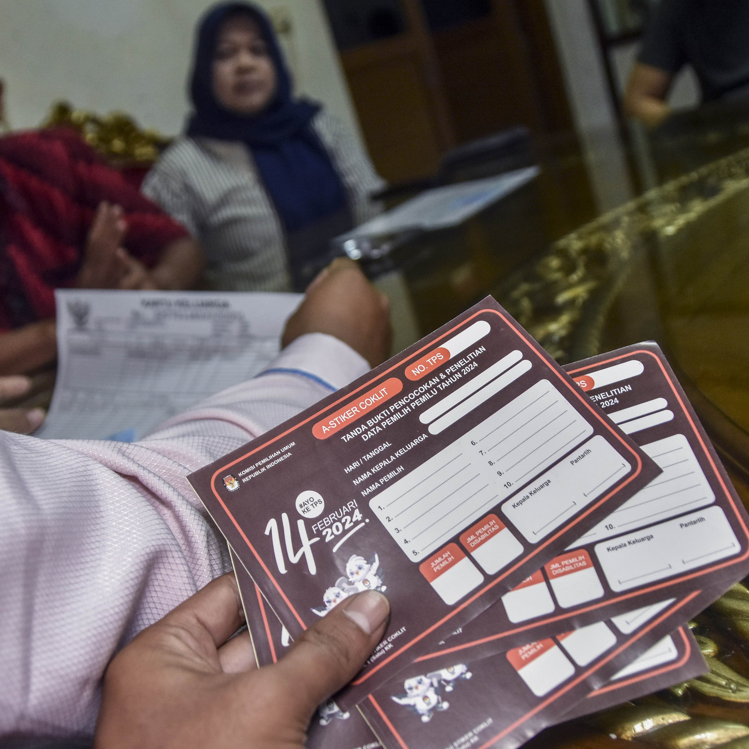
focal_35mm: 35
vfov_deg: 47.2
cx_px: 299
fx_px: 857
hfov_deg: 46.9
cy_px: 370
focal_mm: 18
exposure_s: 1/200
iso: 800
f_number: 3.5
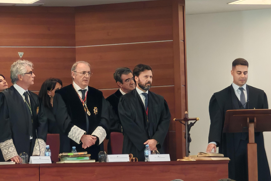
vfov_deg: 6.9
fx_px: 1505
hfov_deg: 10.3
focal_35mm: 200
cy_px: 83
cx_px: 136
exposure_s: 1/50
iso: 250
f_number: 2.4
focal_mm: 8.67
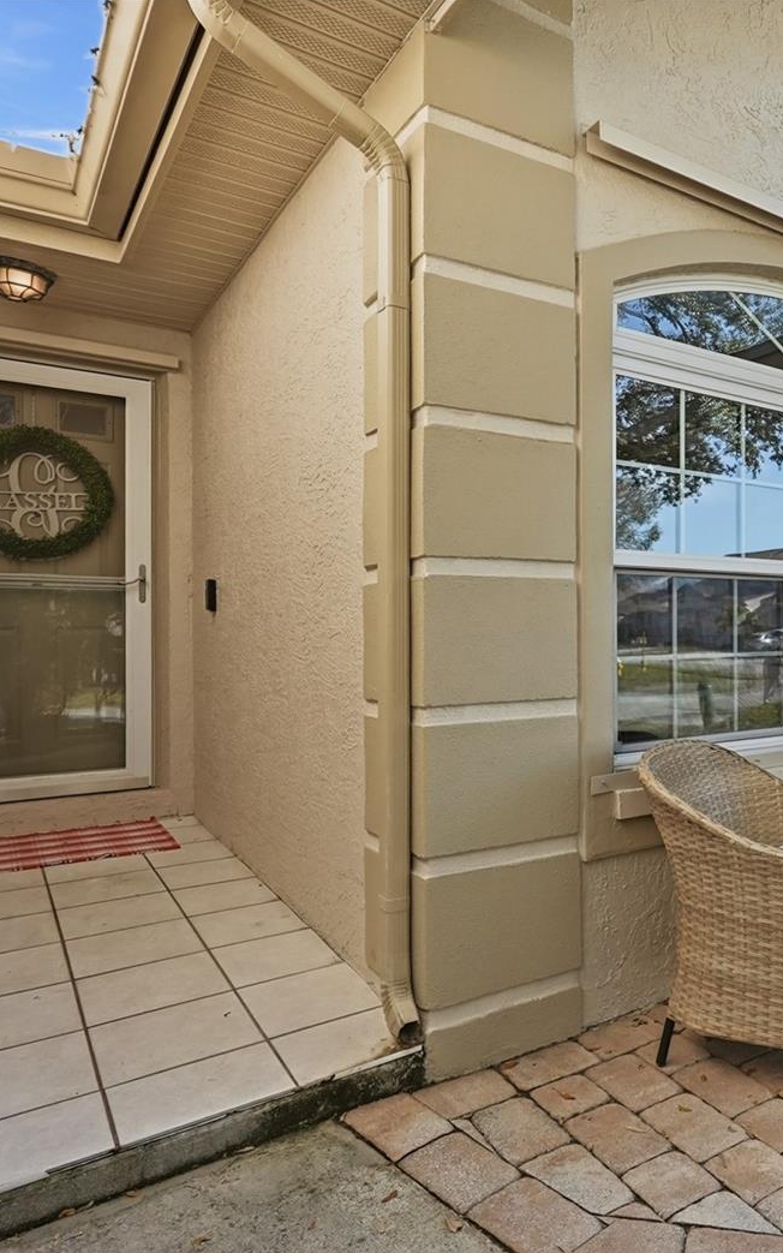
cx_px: 693
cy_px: 638
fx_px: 853
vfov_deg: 72.5
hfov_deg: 45.1
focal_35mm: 25
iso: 1600
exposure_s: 1/8000
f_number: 5.6
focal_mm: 16
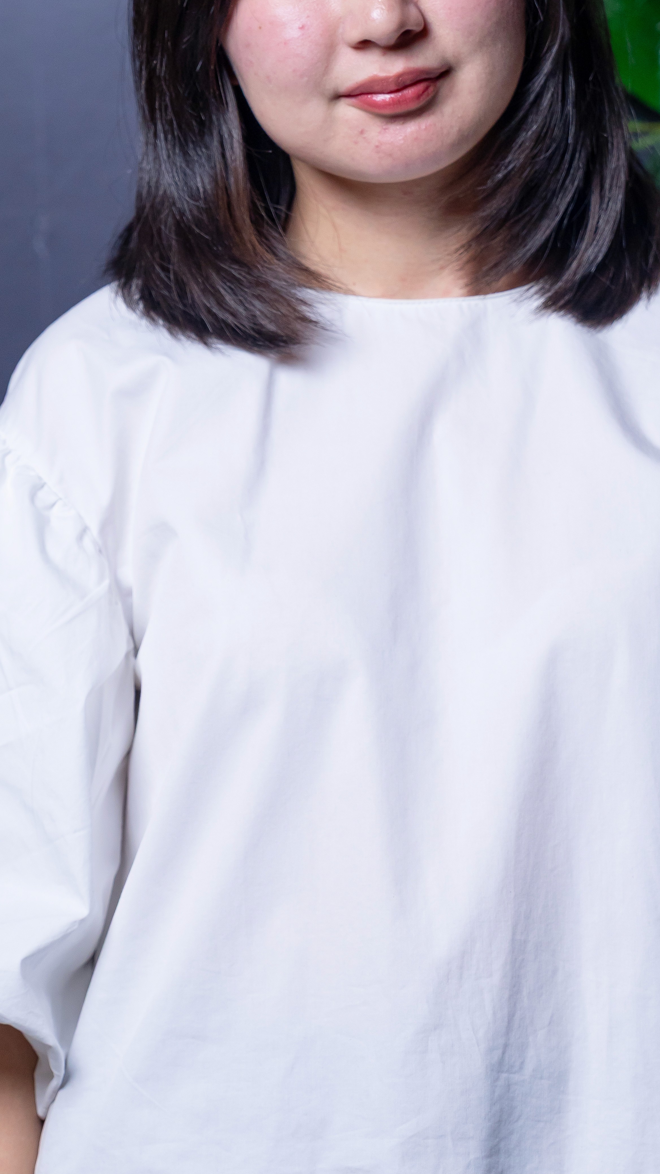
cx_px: 376
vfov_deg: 13.4
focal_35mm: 161
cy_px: 665
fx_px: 5010
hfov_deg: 7.5
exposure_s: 1/125
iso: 400
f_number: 4
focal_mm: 67
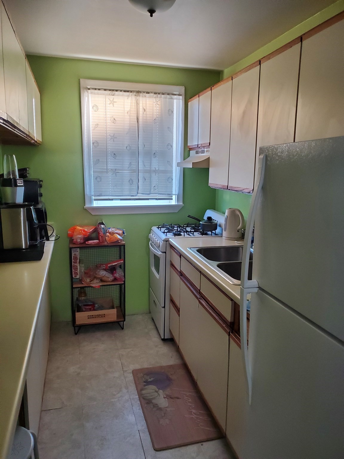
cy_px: 230
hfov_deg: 53.1
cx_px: 172
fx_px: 345
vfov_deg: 67.3
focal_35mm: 26
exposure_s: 1/85
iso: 320
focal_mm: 4.3
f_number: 1.5
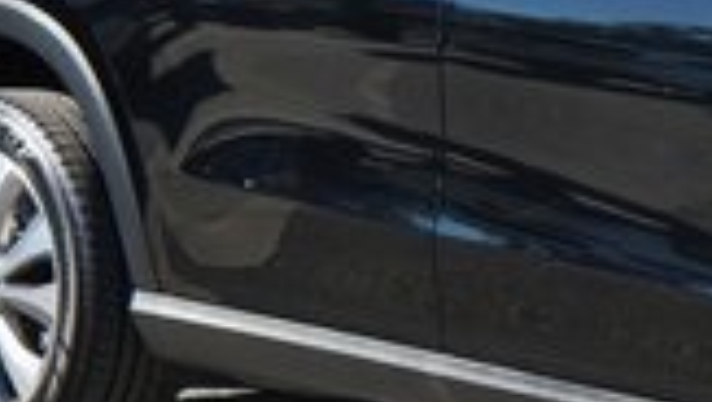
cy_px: 190
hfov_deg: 12.1
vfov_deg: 7.2
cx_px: 1083
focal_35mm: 169
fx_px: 3193
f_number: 8
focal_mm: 41
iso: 1000
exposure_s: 1/1250
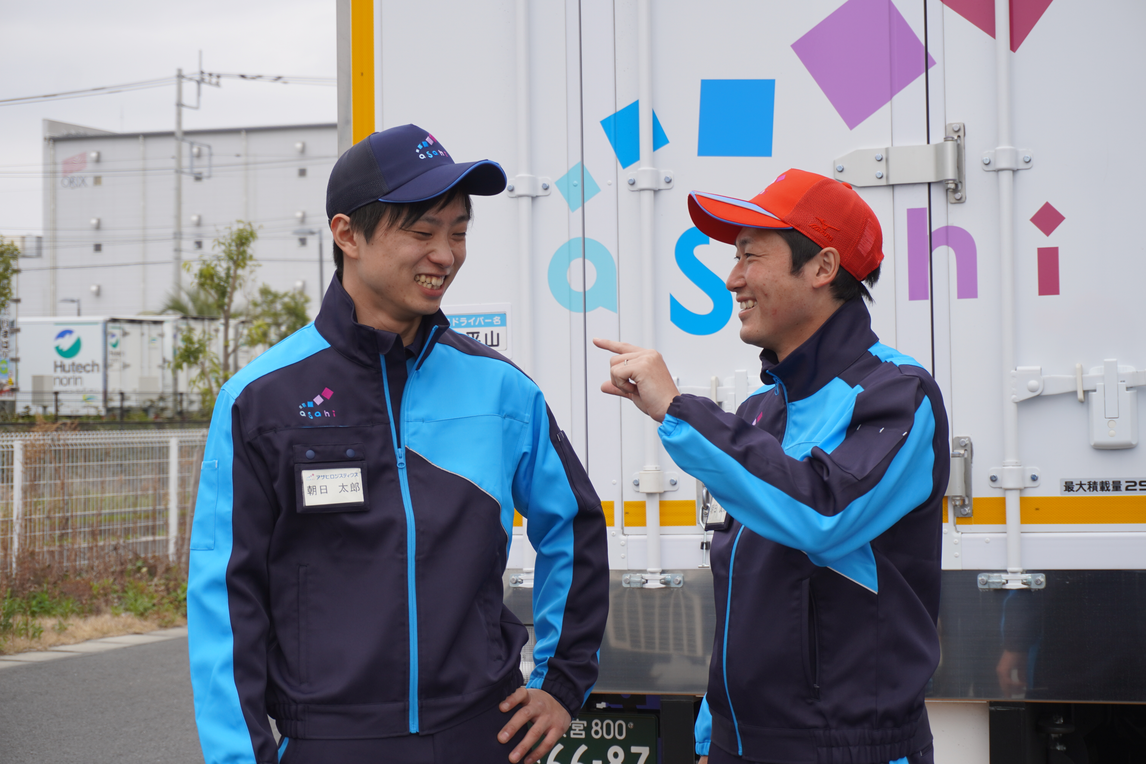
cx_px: 573
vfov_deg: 18.2
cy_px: 382
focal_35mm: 75
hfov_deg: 27.0
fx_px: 2387
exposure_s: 1/200
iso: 100
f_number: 5.6
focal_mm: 50
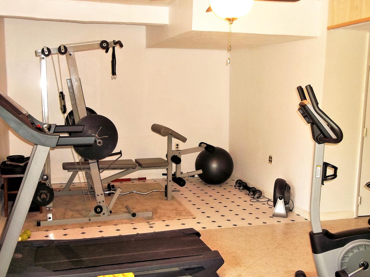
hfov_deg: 47.8
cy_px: 147
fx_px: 417
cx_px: 176
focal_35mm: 39
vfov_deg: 36.8
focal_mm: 5.7
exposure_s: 1/30
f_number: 2.9
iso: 160
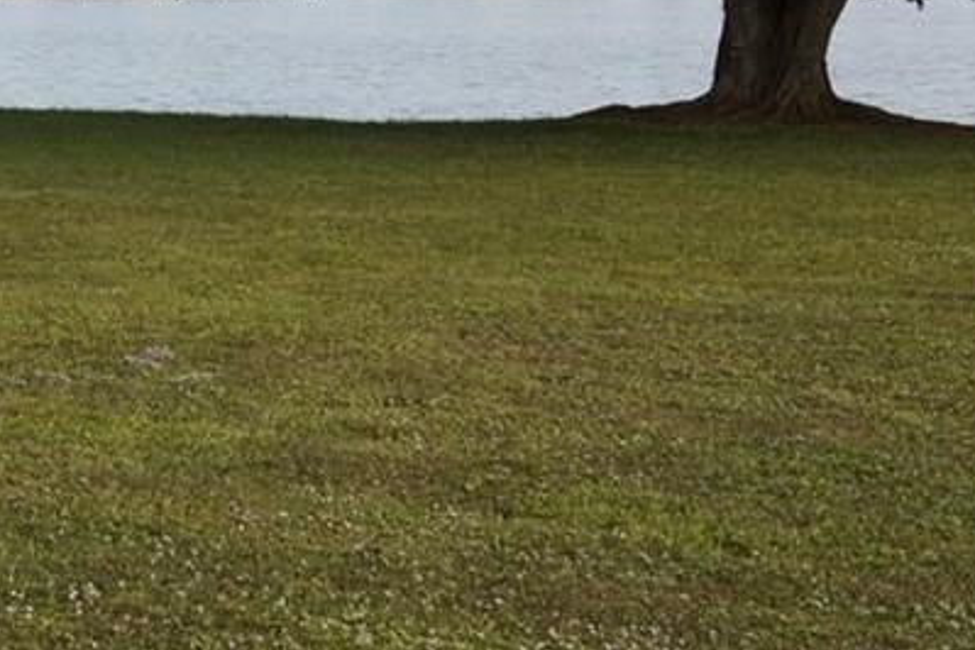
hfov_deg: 19.9
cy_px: -120
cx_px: 34
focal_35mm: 100
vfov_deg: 13.3
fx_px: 2708
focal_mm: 26
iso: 100
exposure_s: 1/160
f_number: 8
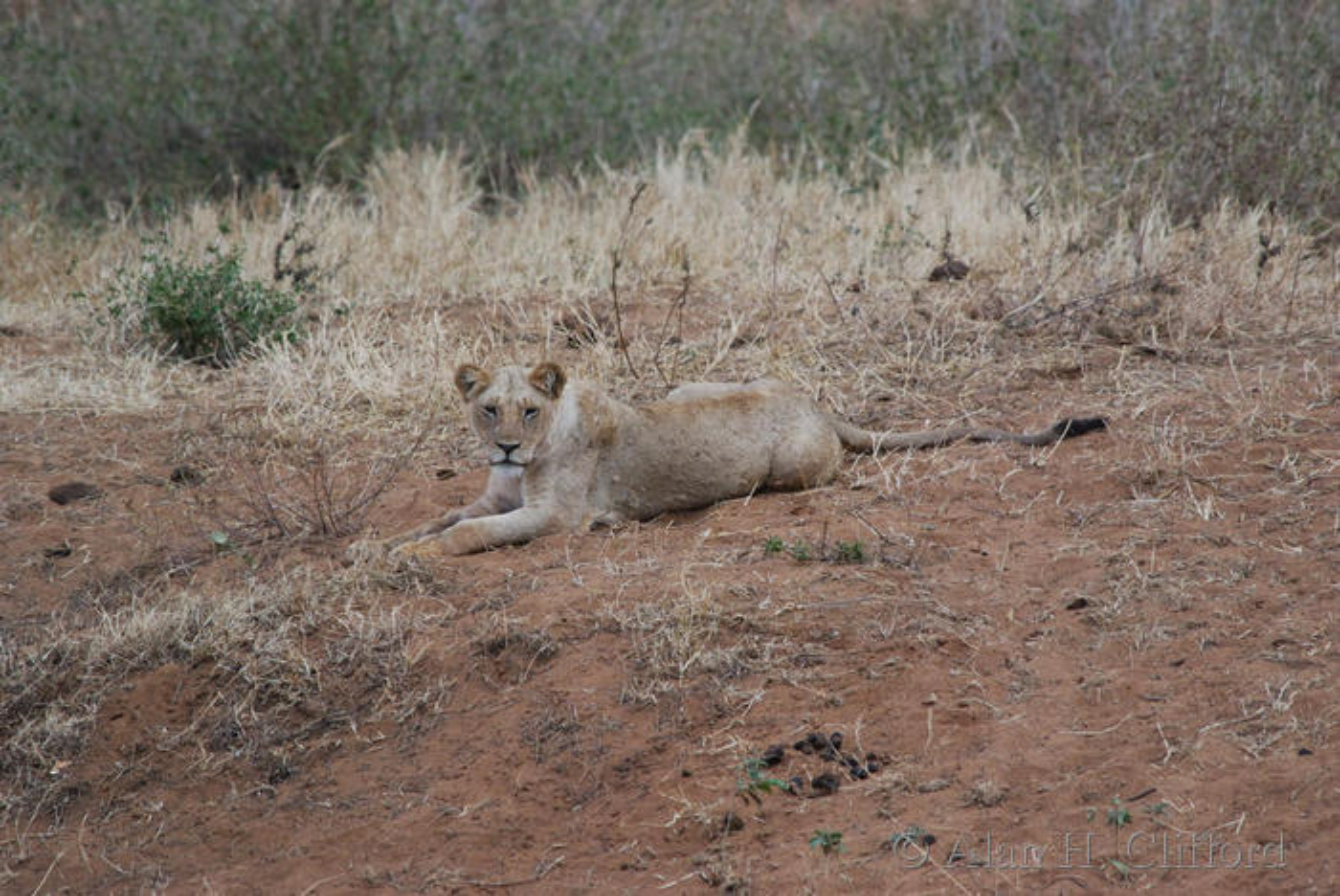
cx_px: 670
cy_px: 448
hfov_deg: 3.4
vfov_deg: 2.3
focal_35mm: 600
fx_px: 22351
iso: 1000
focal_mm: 400
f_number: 5.6
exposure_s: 1/200
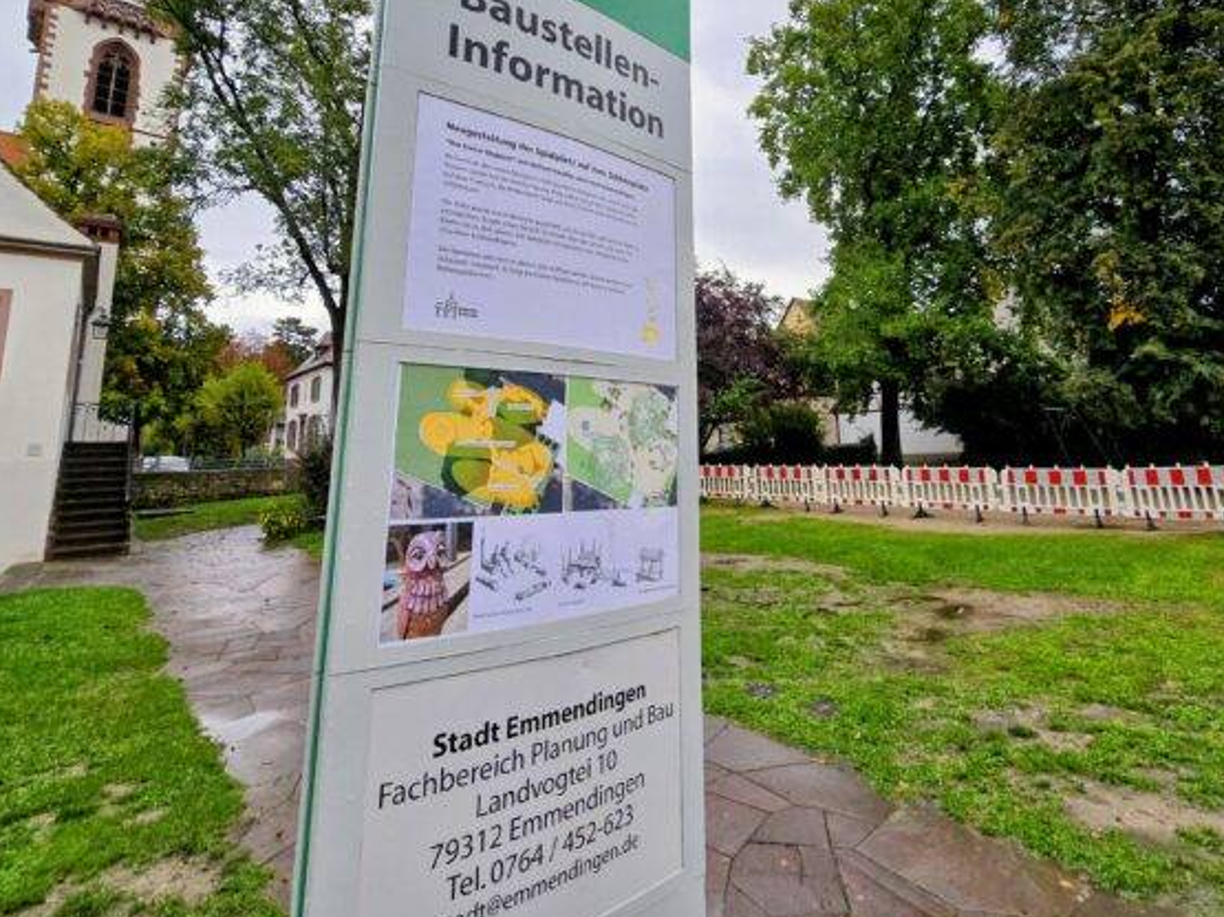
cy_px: 313
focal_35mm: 18
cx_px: 664
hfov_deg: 87.6
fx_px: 636
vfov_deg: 69.7
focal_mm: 2.2
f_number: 2.2
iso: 50
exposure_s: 1/289
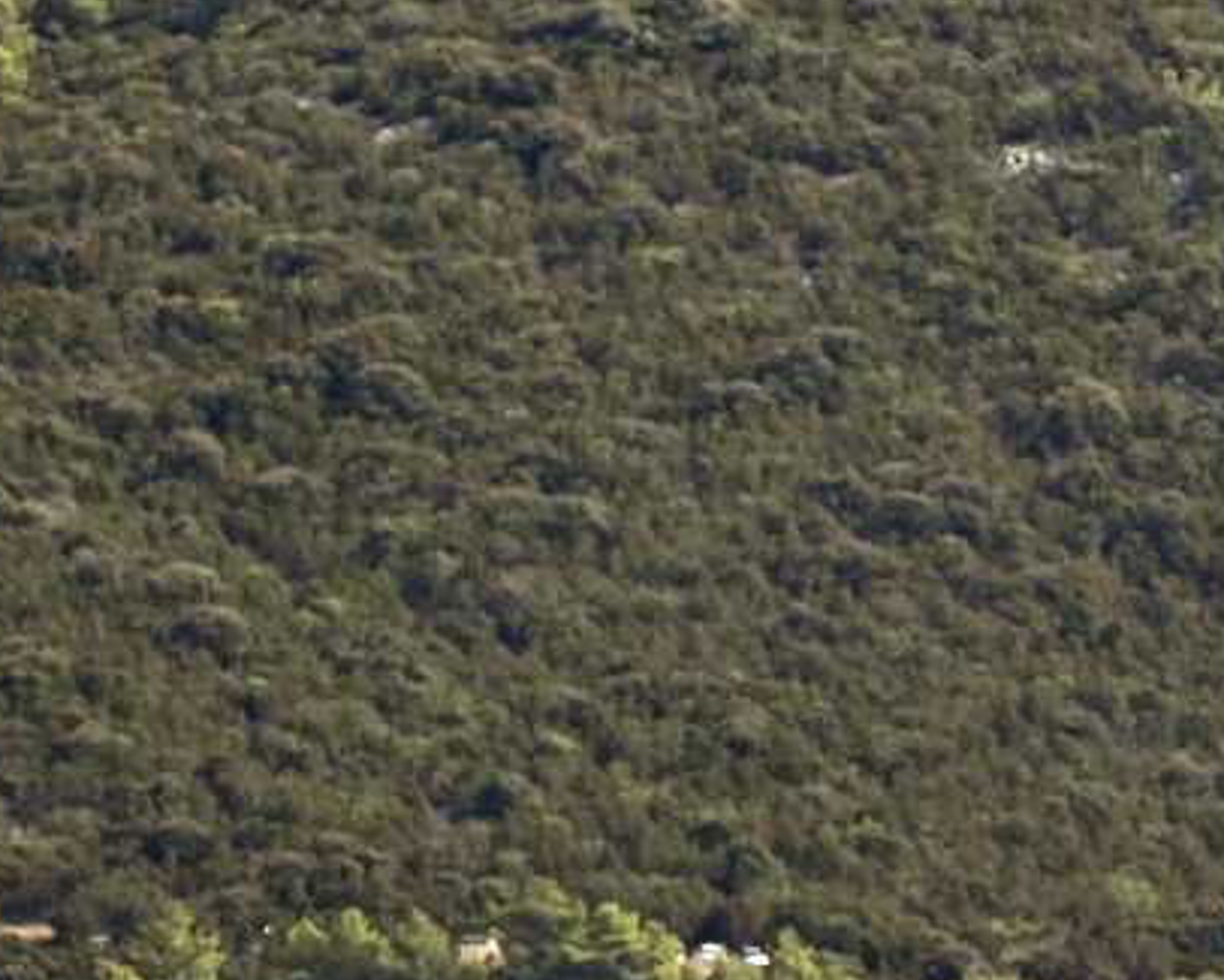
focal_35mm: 601
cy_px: 728
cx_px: 1046
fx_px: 21777
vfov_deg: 2.6
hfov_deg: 3.2
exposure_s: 1/1000
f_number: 5.3
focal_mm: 200
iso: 200
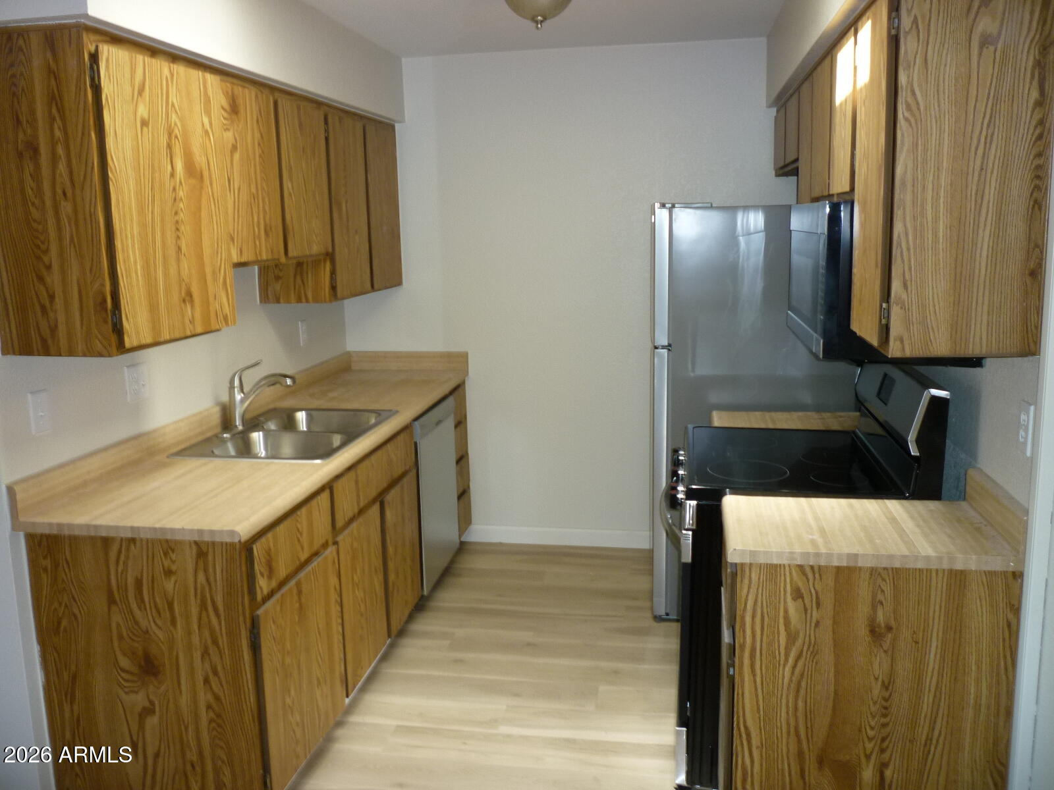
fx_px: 883
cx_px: 527
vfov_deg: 48.2
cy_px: 395
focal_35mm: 29
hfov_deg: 61.7
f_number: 3.3
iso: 160
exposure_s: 1/30
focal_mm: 5.2
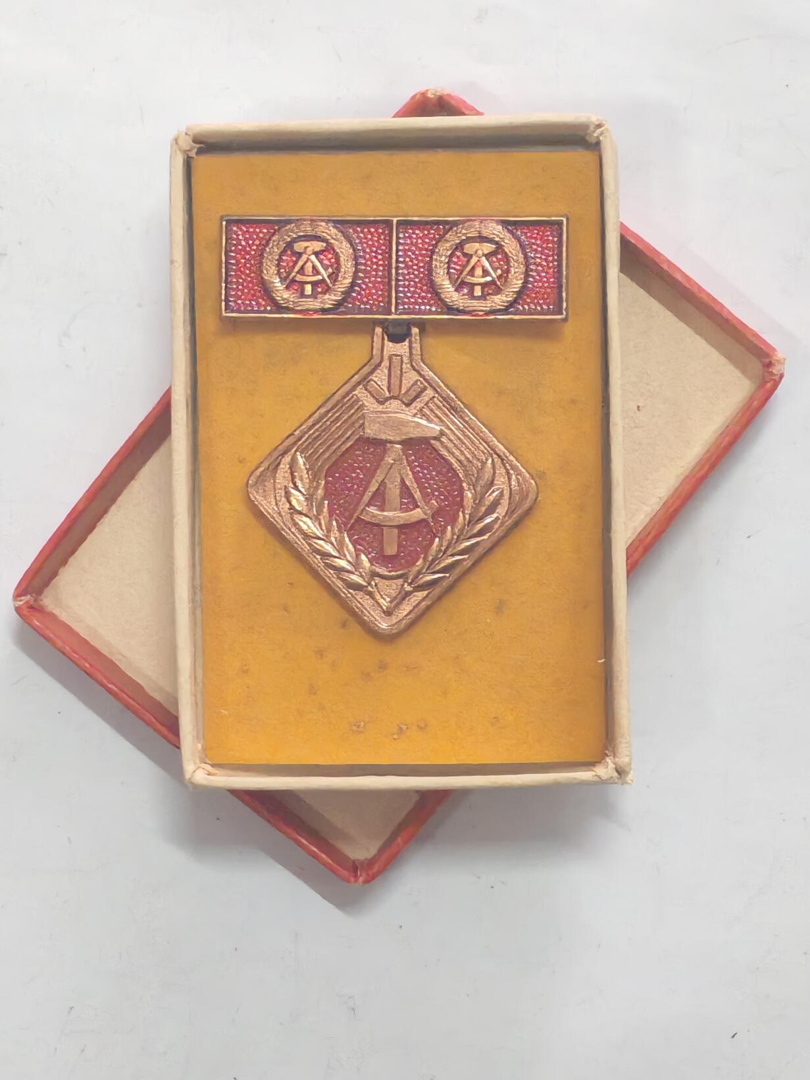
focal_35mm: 113
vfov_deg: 17.4
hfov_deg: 13.1
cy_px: 498
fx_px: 3525
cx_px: 407
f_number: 1.95
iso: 800
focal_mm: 5.52
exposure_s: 1/33
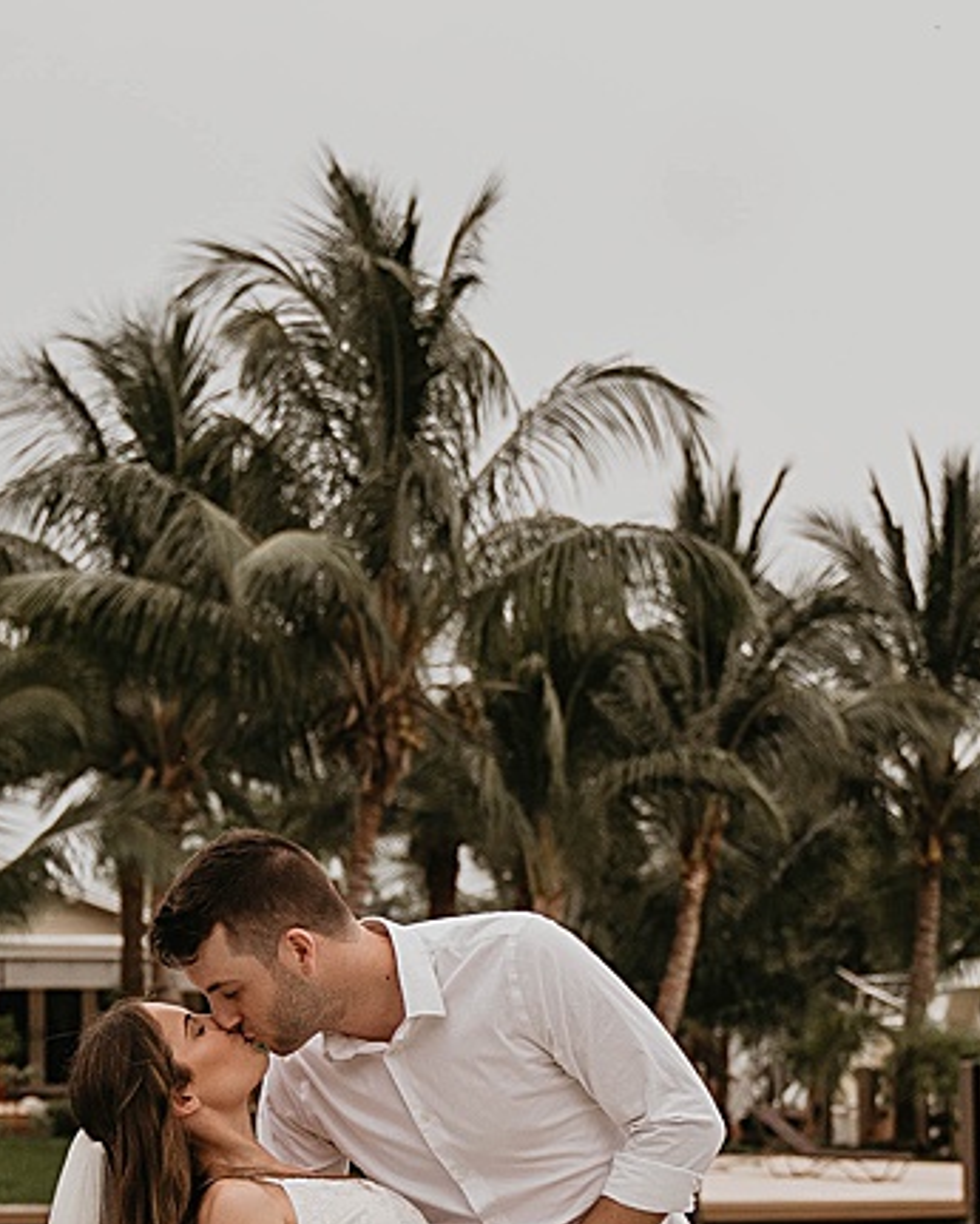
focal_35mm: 136
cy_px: 1166
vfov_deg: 14.0
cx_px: 466
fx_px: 4929
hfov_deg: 11.4
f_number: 2.8
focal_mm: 39
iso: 320
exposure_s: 1/500
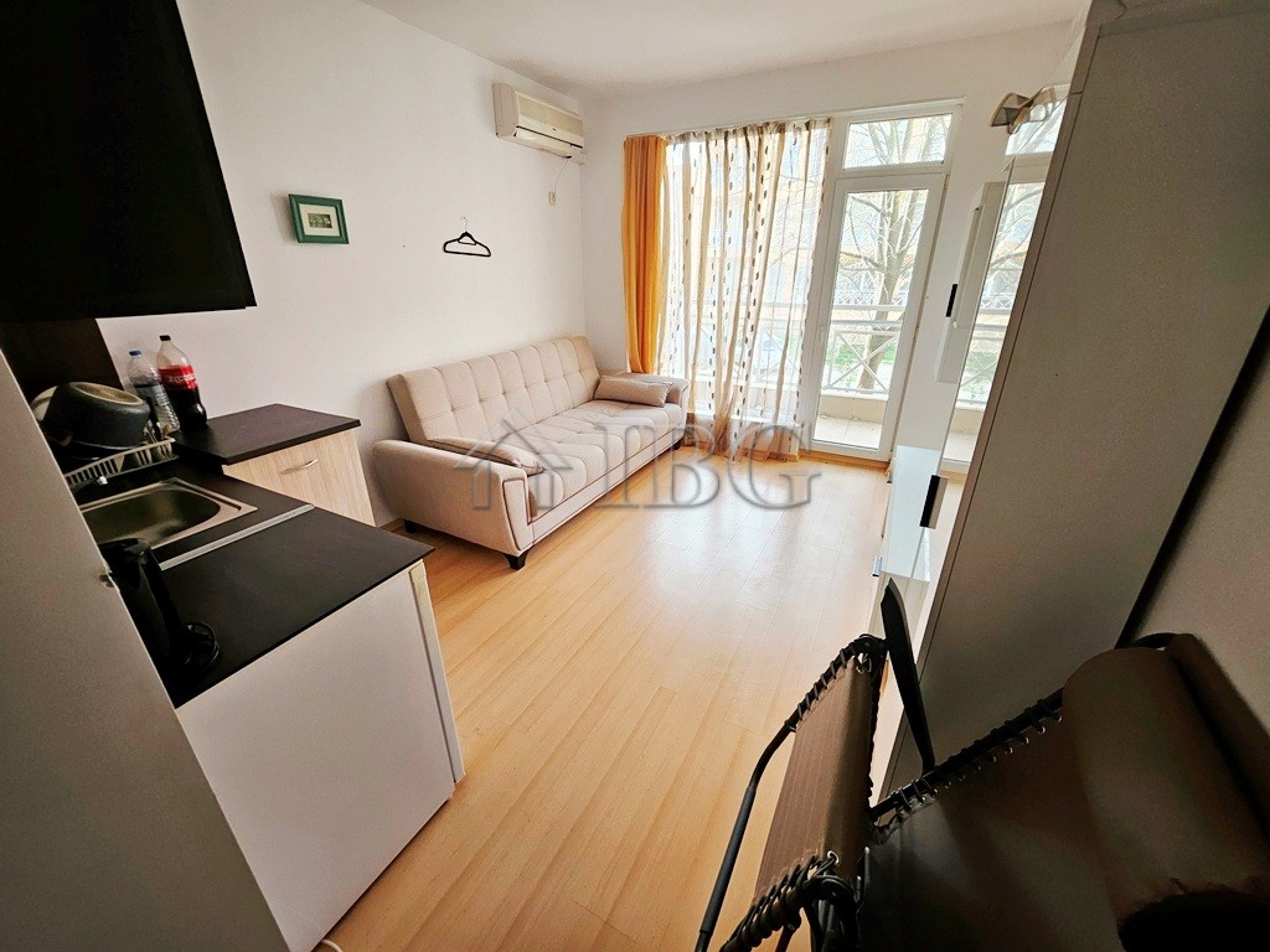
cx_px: 635
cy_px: 476
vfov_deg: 89.9
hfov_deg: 106.2
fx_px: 477
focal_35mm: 13
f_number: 2.2
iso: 125
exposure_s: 1/50
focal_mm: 1.7
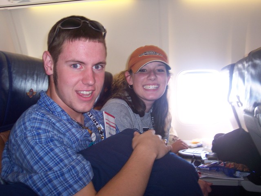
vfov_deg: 37.7
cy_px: 98
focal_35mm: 38
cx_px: 130
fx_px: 287
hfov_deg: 49.0
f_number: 2.8
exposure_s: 1/30
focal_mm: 8
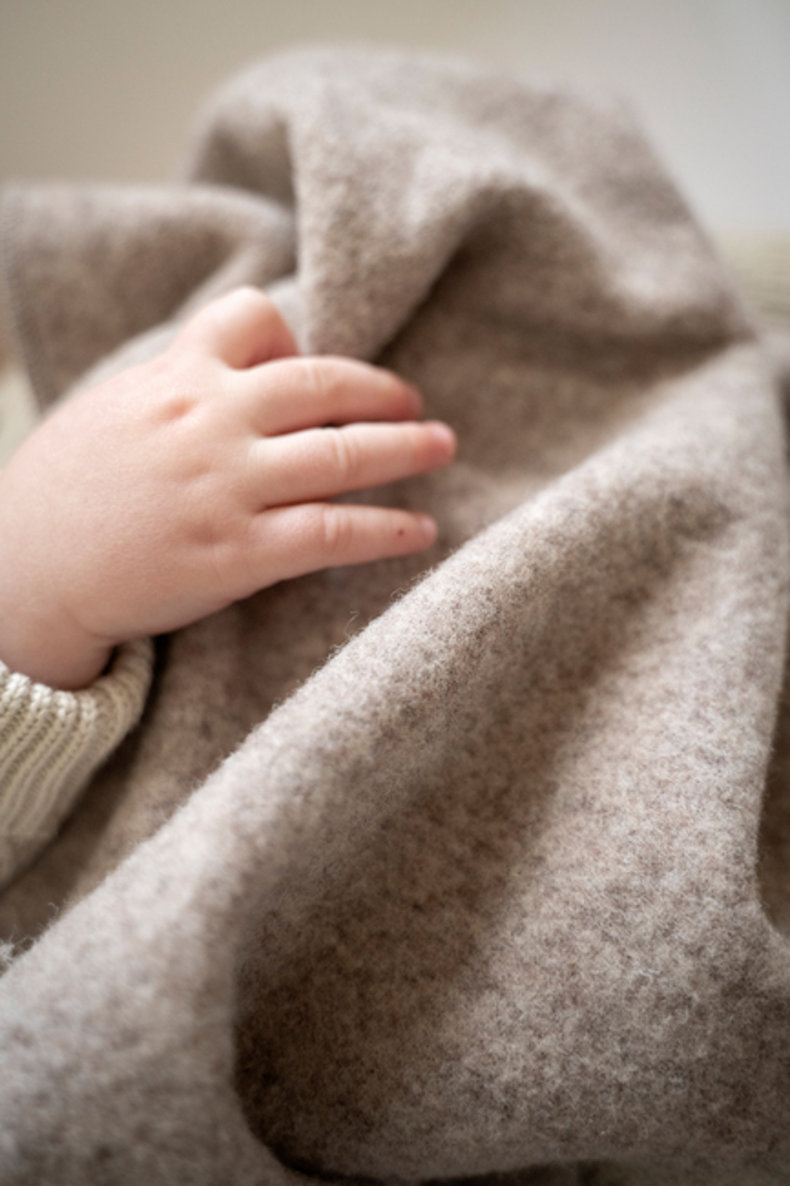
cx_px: 395
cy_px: 593
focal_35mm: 39
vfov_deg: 49.6
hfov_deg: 34.2
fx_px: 1284
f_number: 2.8
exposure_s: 1/125
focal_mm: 39
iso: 800
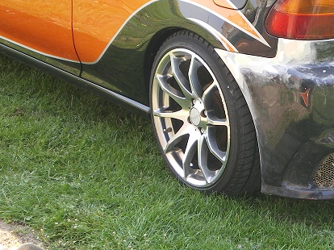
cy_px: 87
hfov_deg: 14.1
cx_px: 322
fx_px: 1331
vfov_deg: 10.7
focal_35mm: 138
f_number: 4.6
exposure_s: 1/60
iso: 80
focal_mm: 12.3
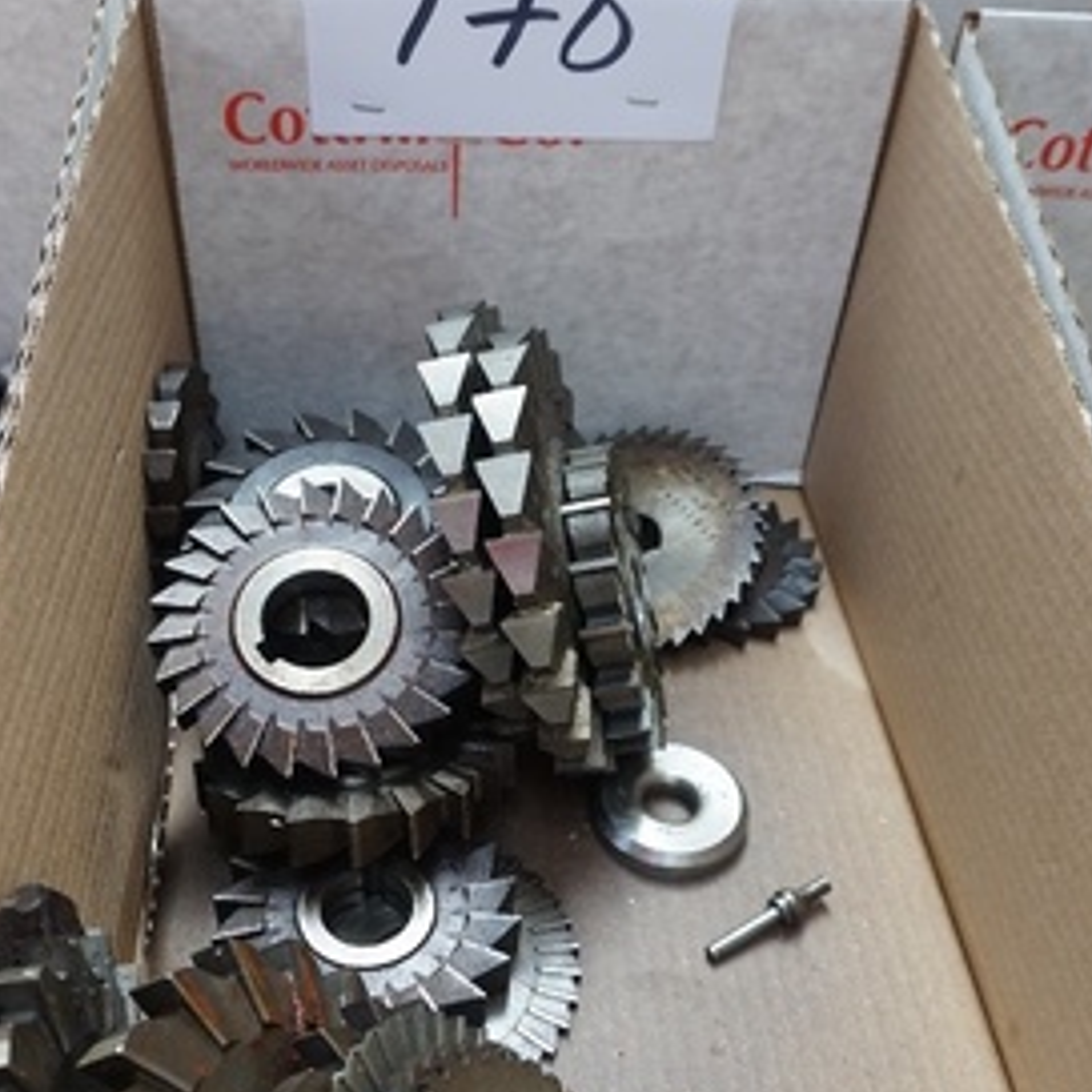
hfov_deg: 46.0
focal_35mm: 36
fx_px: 1285
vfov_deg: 45.9
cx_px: 490
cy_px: 626
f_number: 4
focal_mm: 16
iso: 250
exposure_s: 1/60
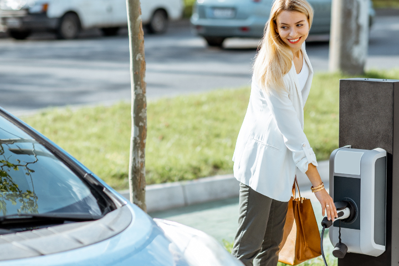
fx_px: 1308
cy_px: 167
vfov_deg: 11.6
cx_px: 209
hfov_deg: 17.3
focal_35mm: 118
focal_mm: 85
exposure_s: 1/3200
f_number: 2.2
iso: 200
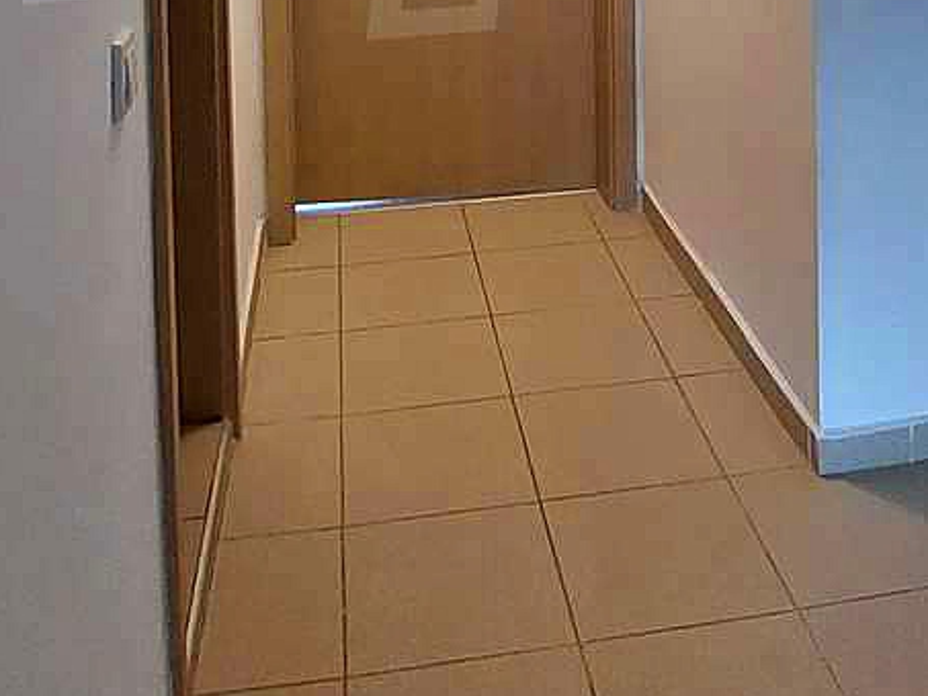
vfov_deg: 27.0
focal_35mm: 43
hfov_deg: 43.7
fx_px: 1153
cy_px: -257
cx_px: 543
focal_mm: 1.74
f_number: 2.2
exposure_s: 1/33
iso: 250
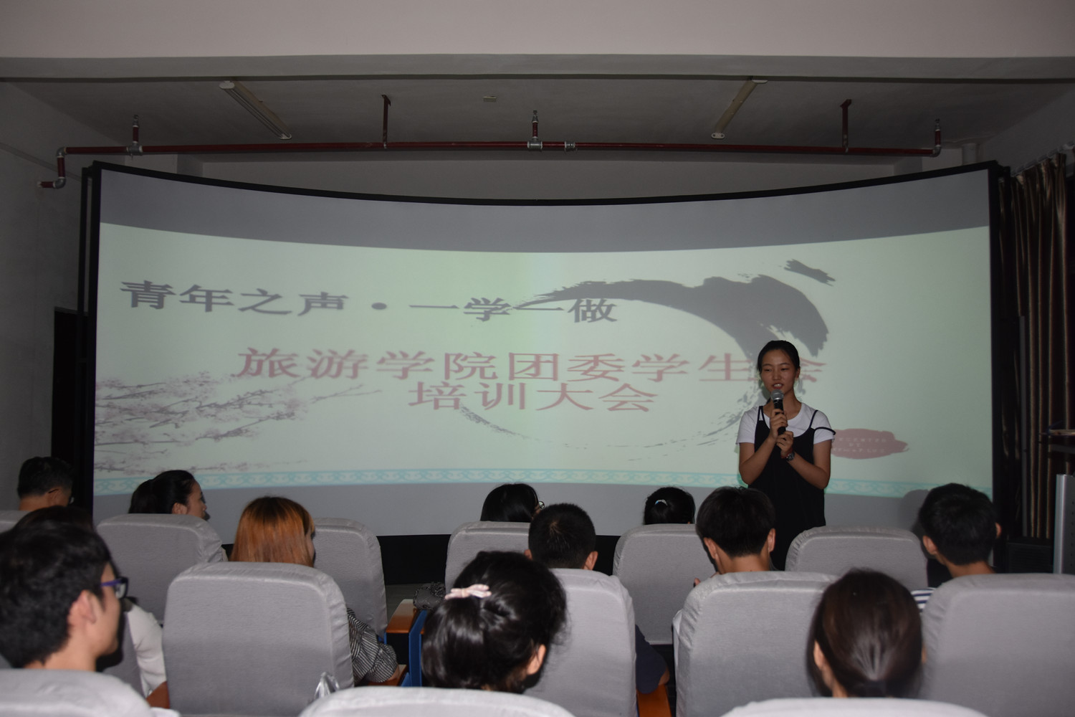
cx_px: 538
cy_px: 358
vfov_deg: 43.6
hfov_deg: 61.9
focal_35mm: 30
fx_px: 896
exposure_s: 1/100
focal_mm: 20
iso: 400
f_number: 3.5
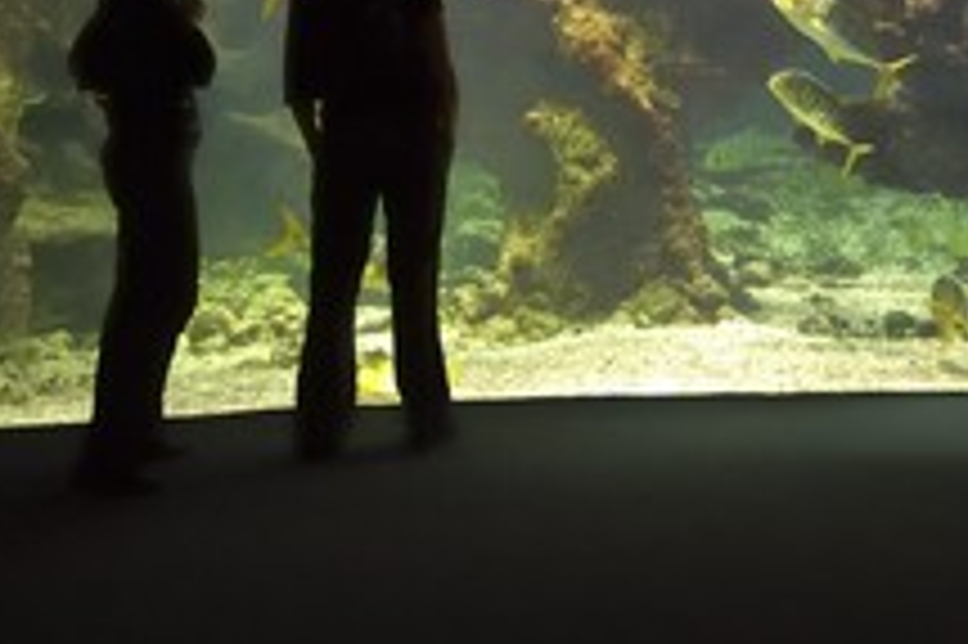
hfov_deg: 44.1
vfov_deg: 28.8
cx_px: 626
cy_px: 23
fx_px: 1182
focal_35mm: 44
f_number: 4
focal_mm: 15
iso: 400
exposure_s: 1/20
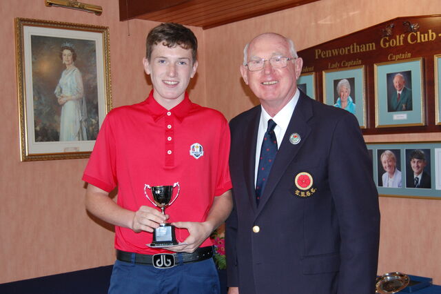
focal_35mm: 48
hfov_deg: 41.1
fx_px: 588
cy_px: 147
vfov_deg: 28.0
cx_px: 220
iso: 400
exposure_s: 1/60
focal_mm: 32
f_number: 4.5
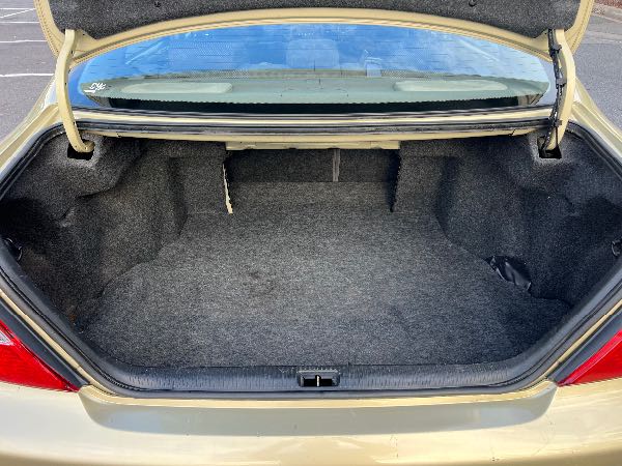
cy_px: 233
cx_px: 311
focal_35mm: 26
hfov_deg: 67.3
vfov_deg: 53.1
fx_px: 467
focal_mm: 5.7
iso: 50
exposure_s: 1/130
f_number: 1.5
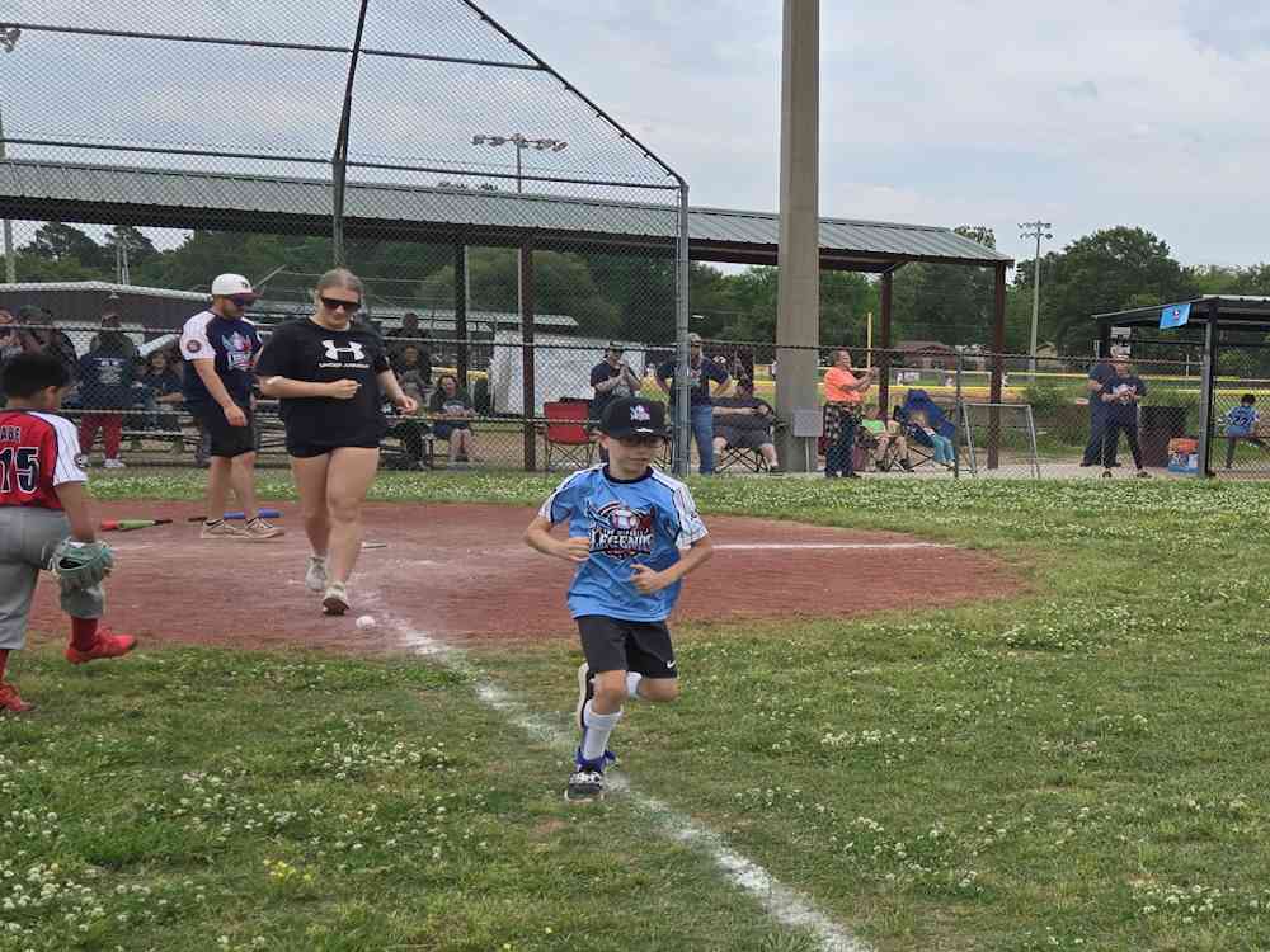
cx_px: 635
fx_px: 844
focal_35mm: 23
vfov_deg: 58.9
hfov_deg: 73.9
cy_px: 476
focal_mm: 5.4
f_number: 1.8
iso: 25
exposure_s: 1/647
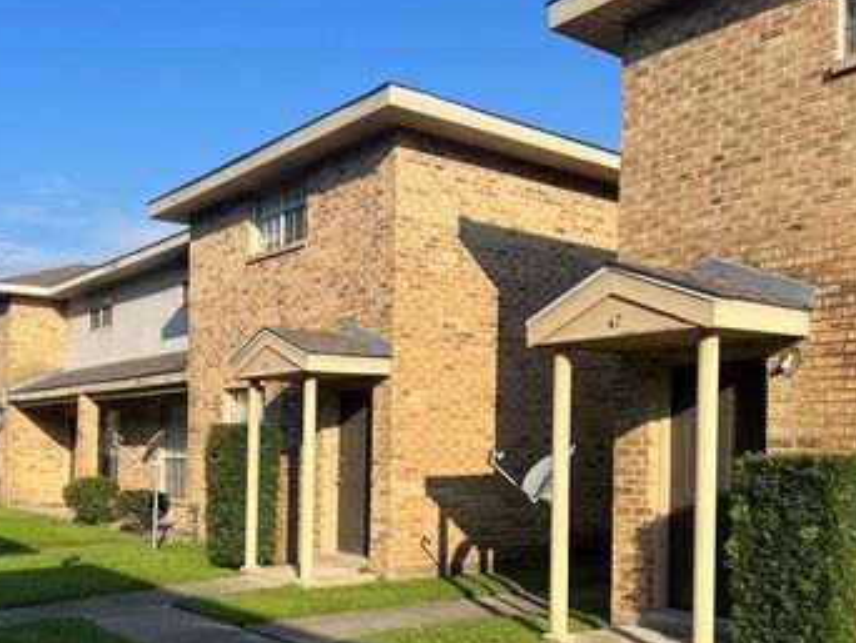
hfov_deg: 48.7
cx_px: 345
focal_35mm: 38
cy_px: 437
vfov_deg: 37.3
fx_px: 940
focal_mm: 5.7
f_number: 1.5
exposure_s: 1/3356
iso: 50
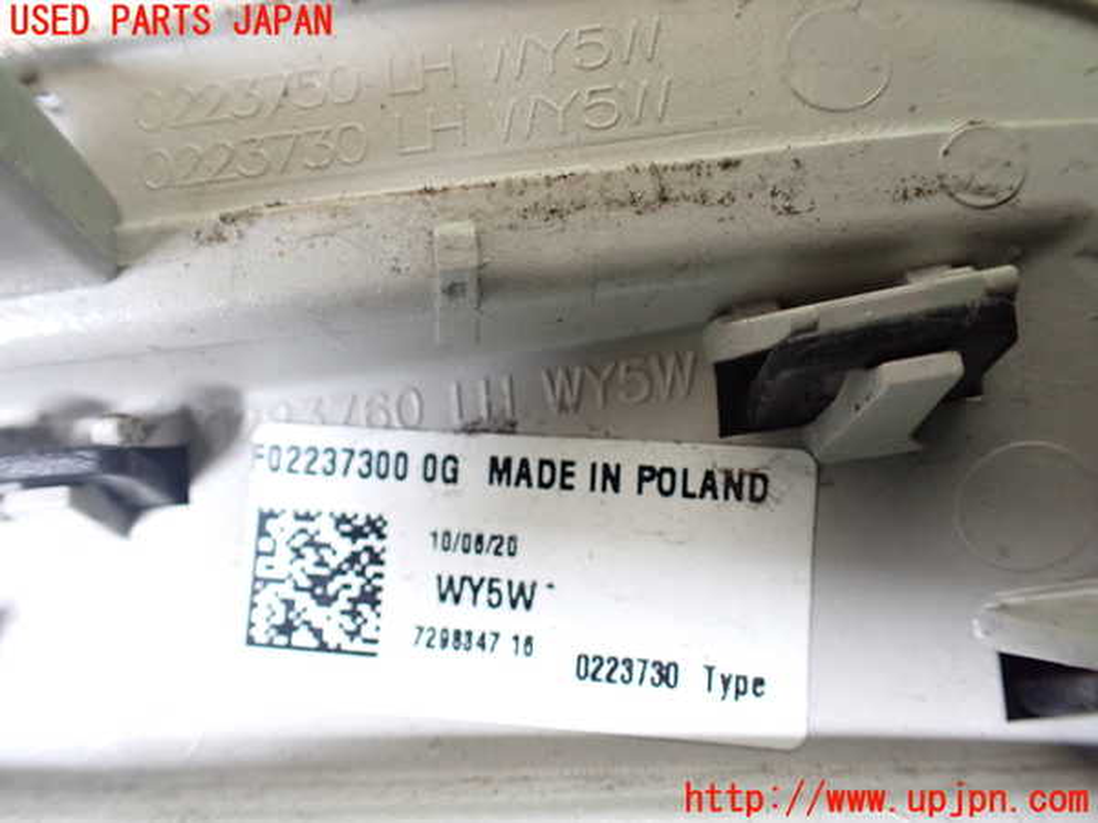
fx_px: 952
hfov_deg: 60.0
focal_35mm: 30
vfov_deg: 46.8
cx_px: 549
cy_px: 412
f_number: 2.3
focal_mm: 5.4
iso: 800
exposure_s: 1/40
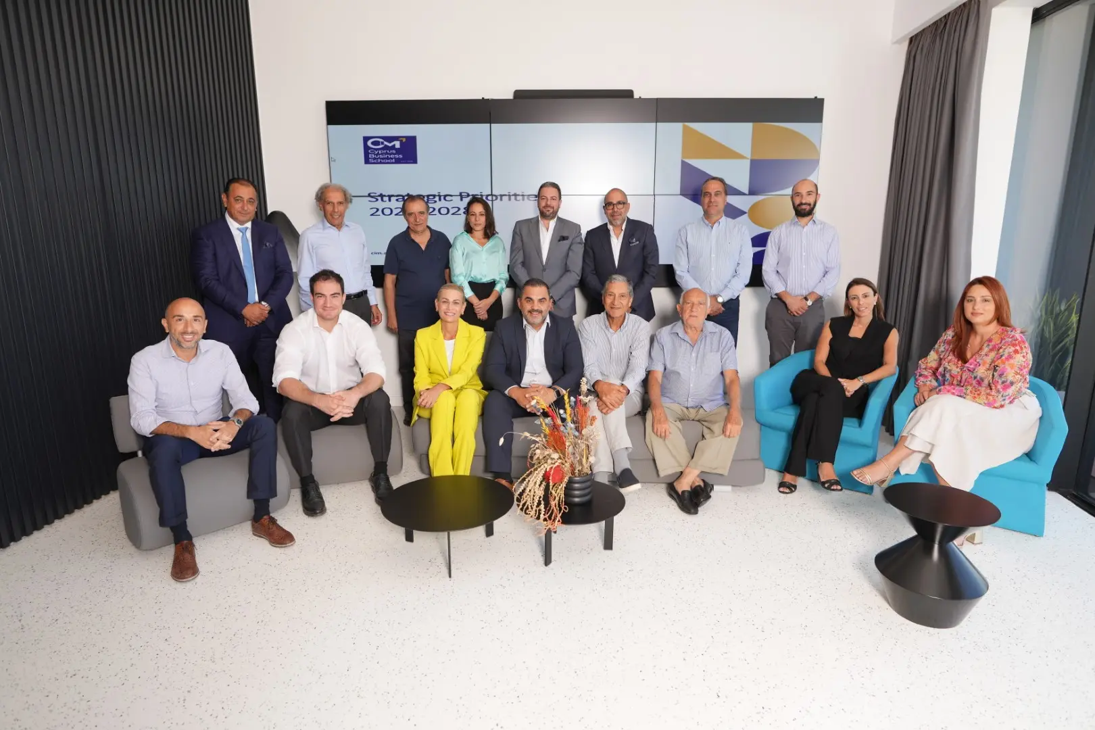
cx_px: 548
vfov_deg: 61.9
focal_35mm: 20
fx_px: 608
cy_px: 365
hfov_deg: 84.0
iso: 100
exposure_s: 1/200
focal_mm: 20
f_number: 3.2
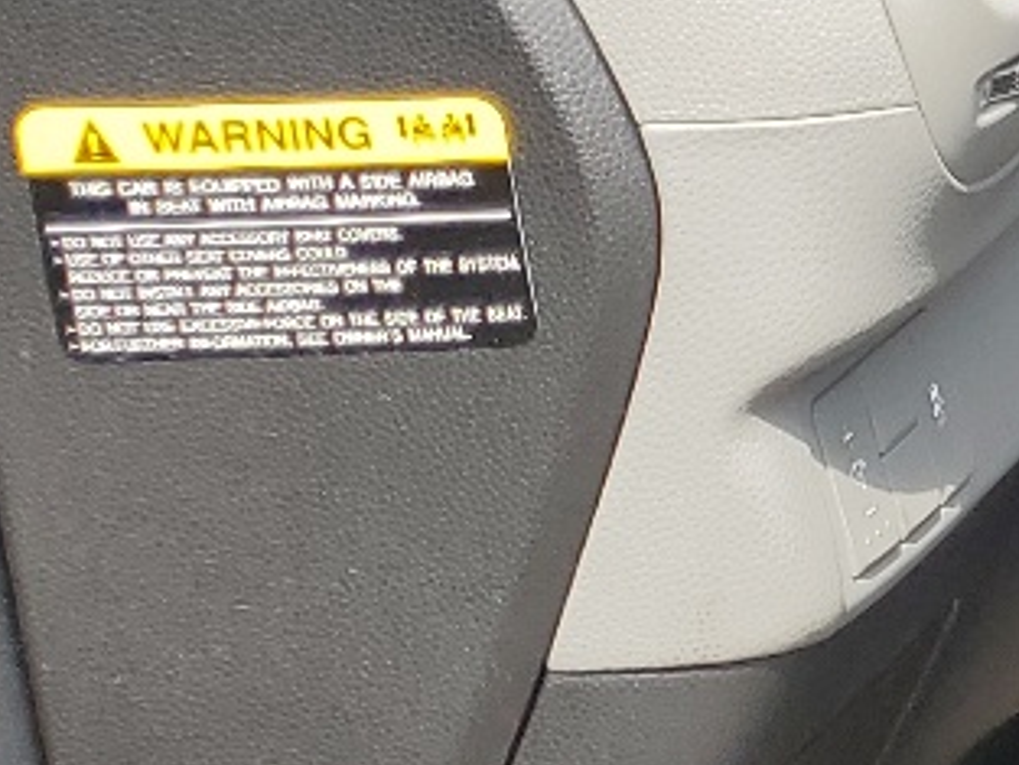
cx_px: 2504
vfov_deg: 11.2
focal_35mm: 133
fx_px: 3917
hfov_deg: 11.8
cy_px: 358
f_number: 1.5
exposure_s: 1/833
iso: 50
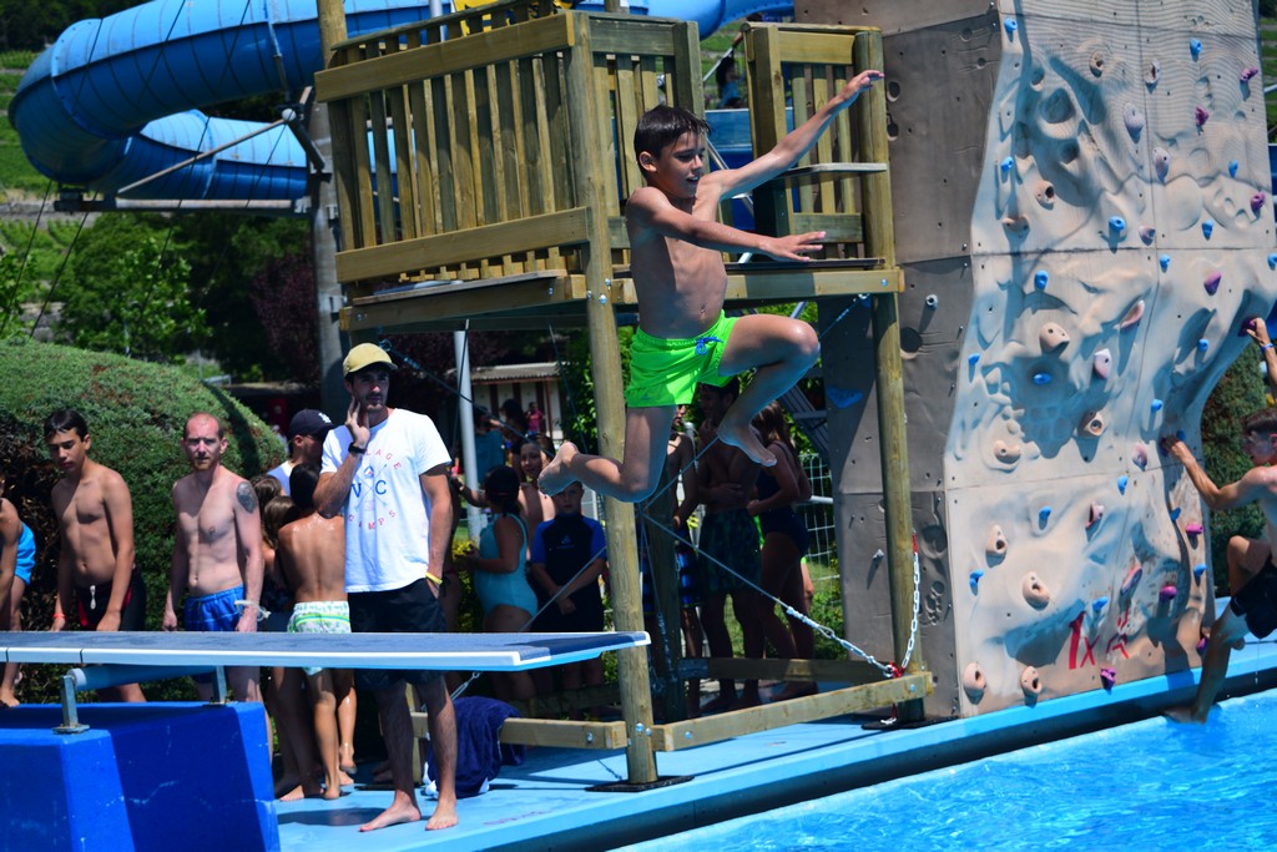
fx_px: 2448
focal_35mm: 69
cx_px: 638
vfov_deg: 19.7
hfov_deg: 29.2
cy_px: 426
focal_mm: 46
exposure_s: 1/1600
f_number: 5
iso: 200
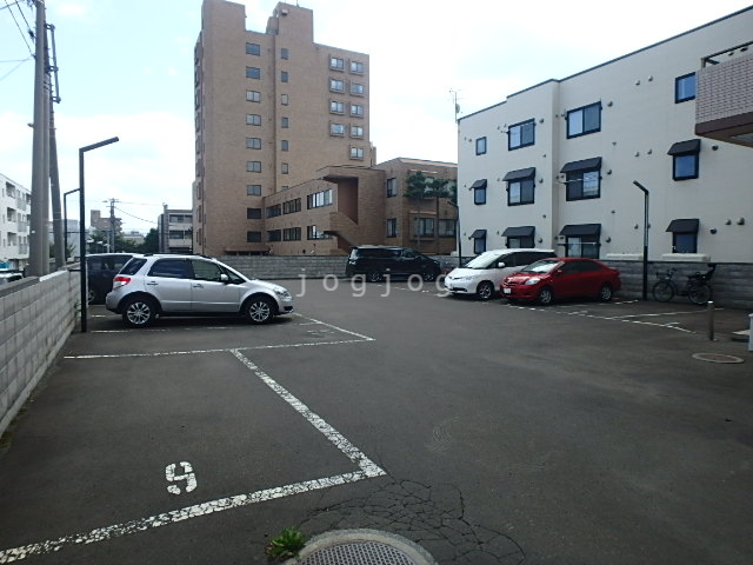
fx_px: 457
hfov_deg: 79.0
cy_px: 282
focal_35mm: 21
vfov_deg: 63.4
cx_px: 376
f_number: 3.5
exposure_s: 1/500
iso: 125
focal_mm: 3.7
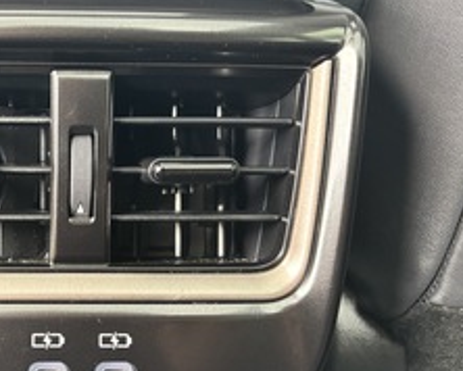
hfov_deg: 36.5
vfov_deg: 31.3
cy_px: 241
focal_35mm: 48
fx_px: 658
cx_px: 54
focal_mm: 5.96
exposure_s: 1/60
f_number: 1.6
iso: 500
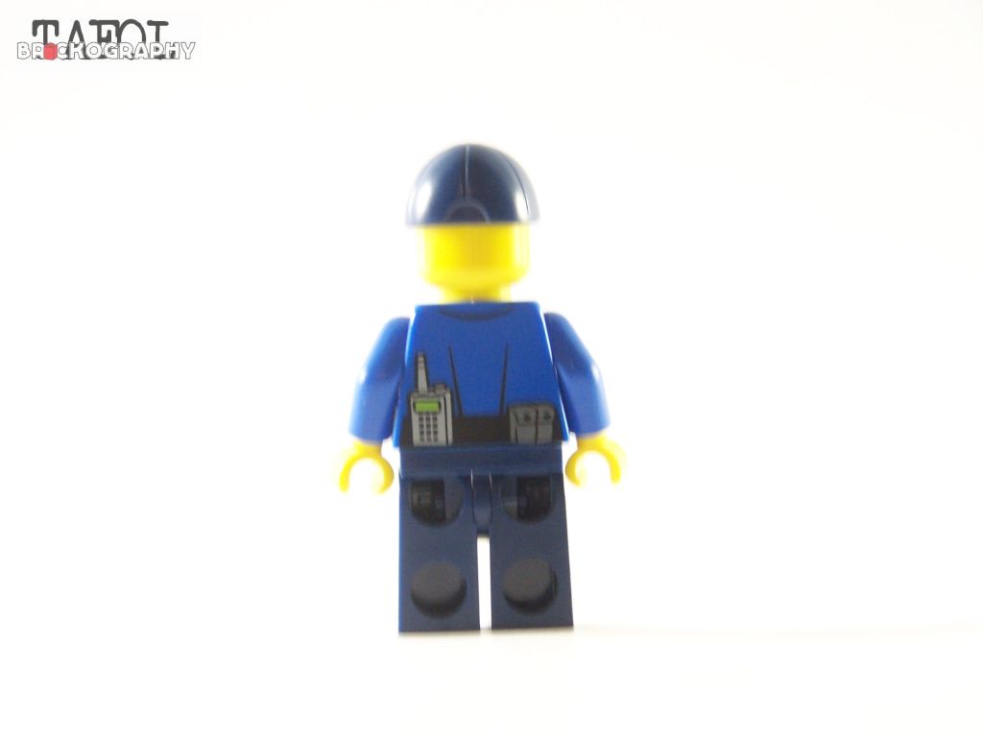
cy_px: 368
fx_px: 3322
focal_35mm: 117
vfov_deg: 12.7
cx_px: 492
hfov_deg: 16.8
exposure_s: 1/20
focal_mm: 19.4
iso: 200
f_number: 3.2
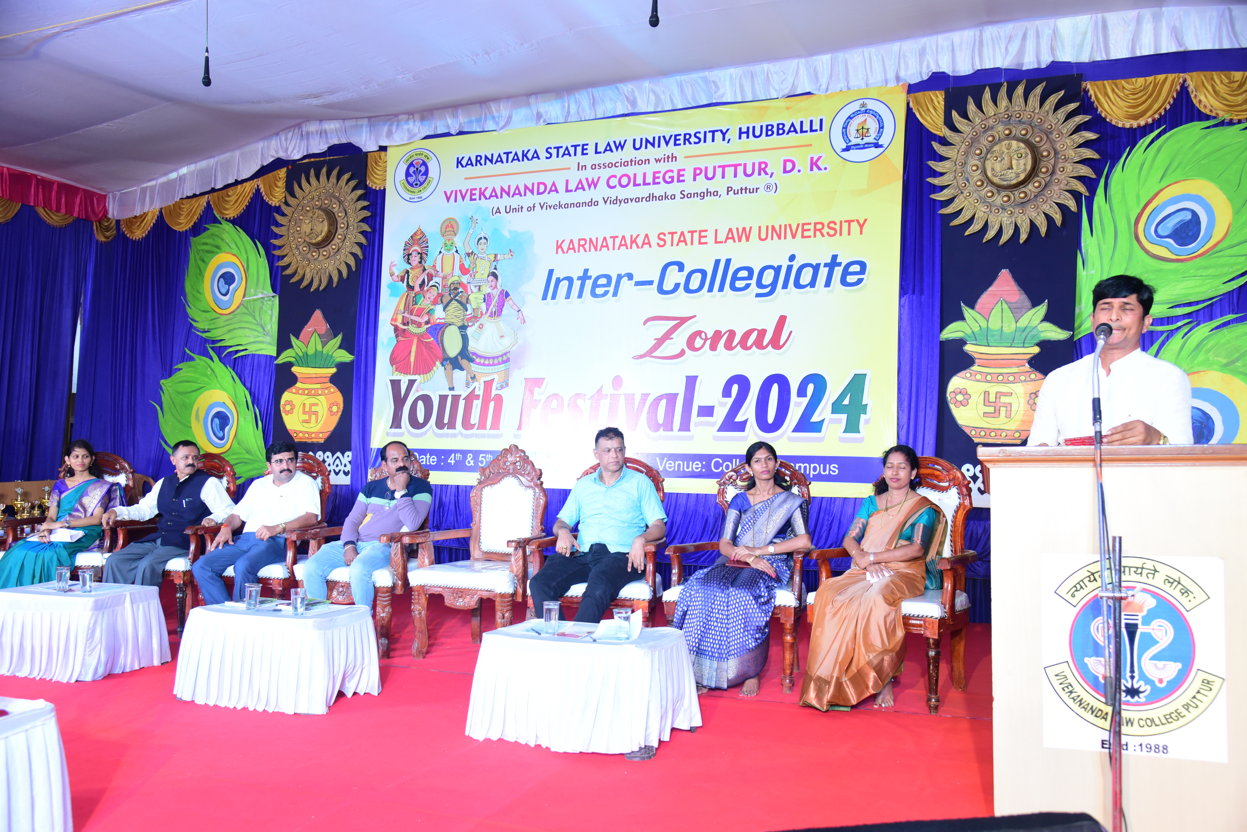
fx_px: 1074
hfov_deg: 60.3
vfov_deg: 42.4
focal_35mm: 31
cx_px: 624
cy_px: 416
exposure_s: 1/160
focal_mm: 31
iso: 1600
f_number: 4.5
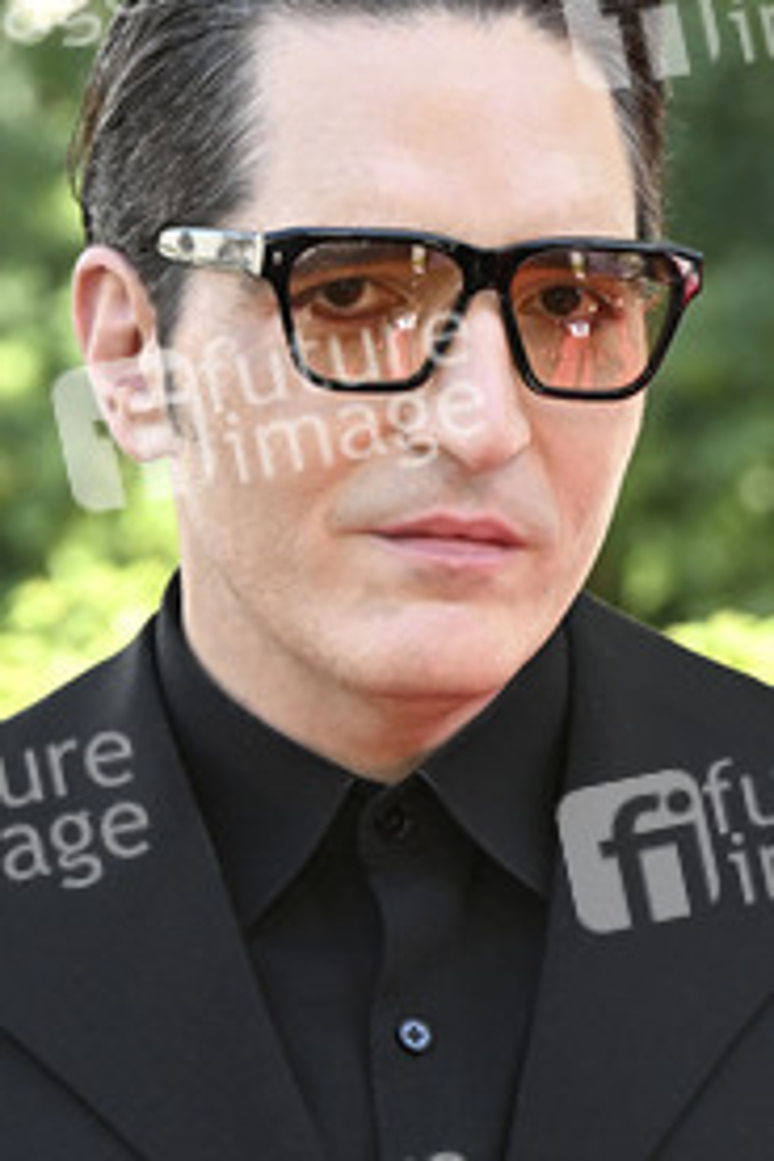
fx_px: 6578
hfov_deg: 6.7
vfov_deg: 10.1
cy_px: 623
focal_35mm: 204
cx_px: 391
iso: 640
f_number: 5.6
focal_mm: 94
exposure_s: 1/320
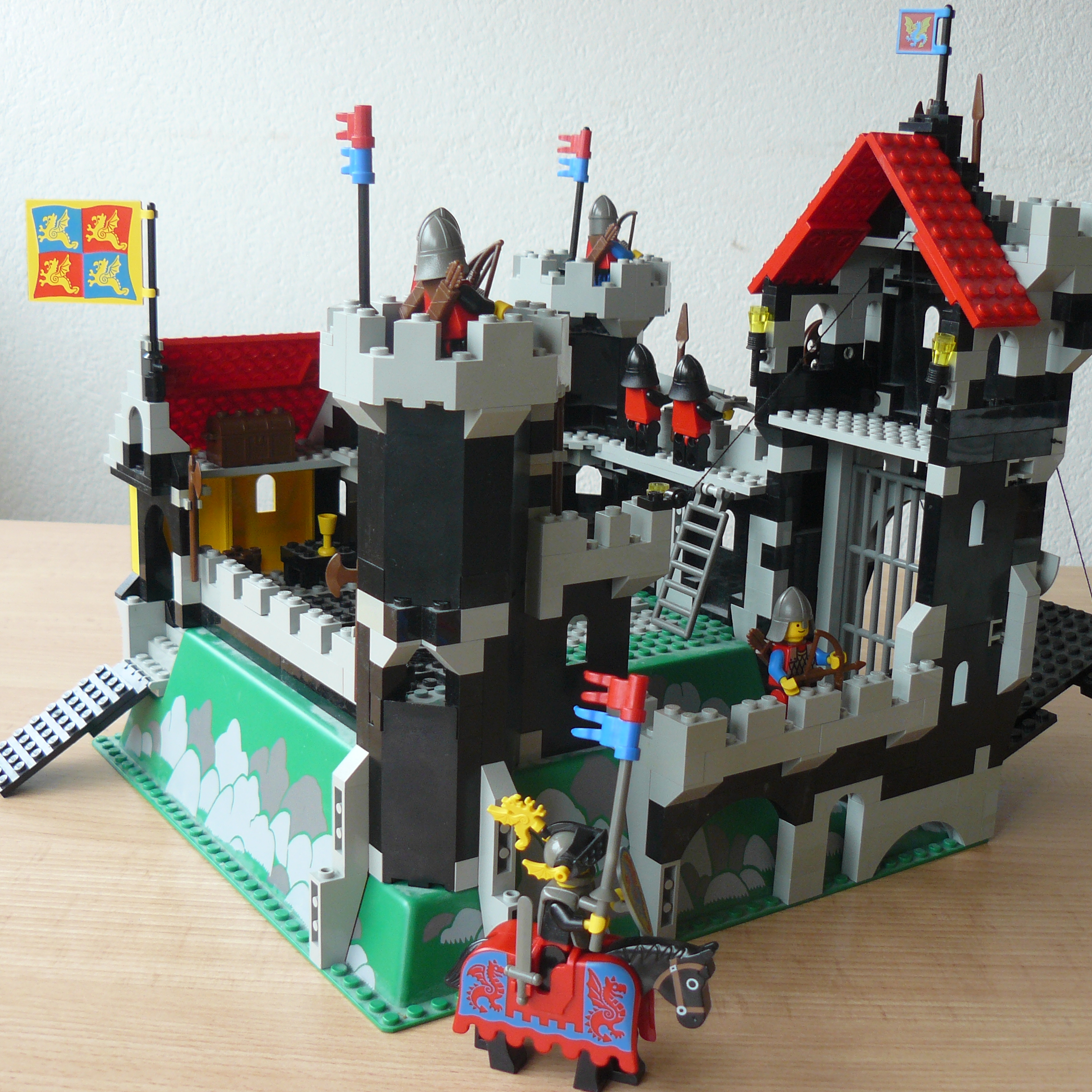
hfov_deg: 39.1
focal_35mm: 43
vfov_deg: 39.2
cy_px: 544
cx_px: 584
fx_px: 1535
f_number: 2.8
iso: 100
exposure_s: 1/30
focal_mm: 6
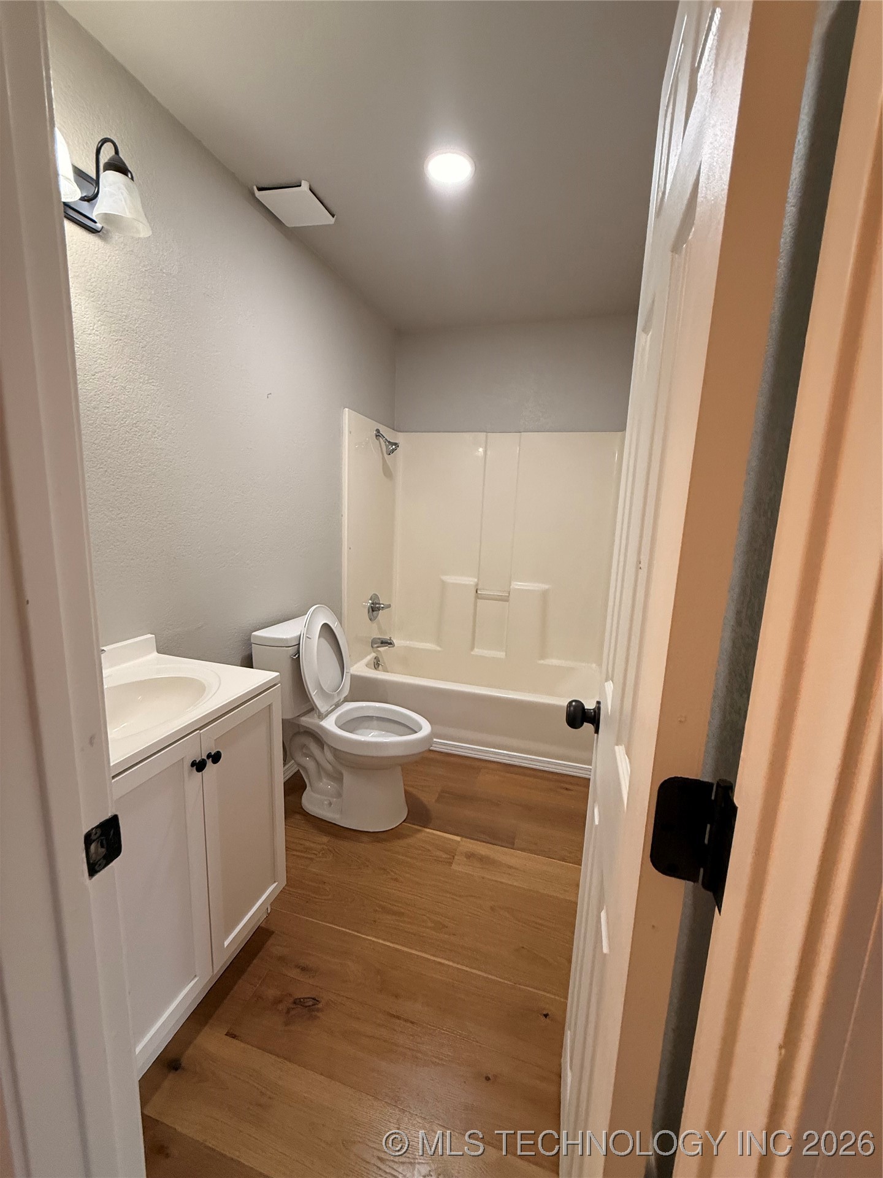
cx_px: 442
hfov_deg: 85.7
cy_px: 589
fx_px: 476
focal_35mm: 14
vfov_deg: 102.1
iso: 320
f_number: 2.2
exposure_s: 1/120
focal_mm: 2.22
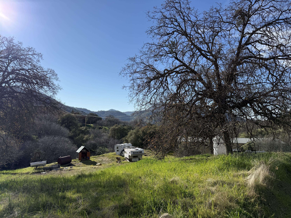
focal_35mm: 24
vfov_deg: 56.8
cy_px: 109
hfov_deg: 71.6
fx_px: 202
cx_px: 146
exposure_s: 1/5714
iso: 80
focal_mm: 6.76
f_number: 1.78
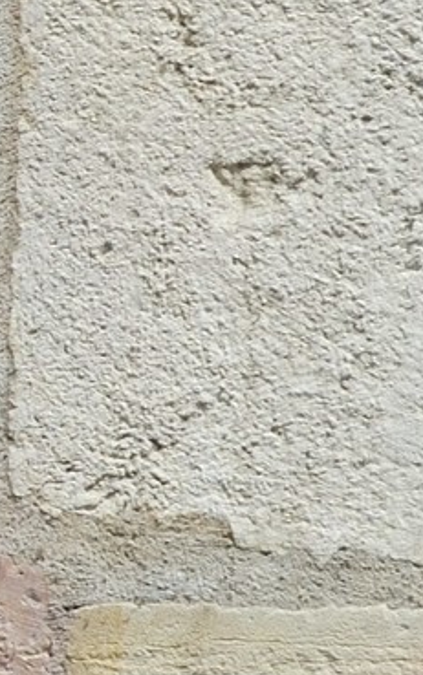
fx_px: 24466
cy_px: 136
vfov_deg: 1.6
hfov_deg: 1.0
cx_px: -976
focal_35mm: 1328
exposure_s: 1/250
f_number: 10
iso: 200
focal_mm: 200
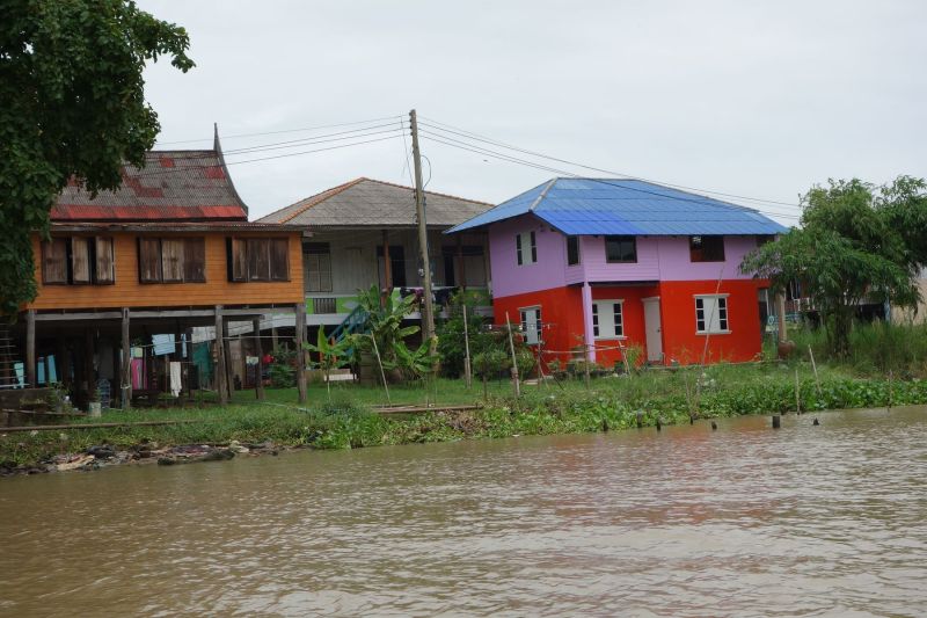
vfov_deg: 23.0
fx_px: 1519
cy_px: 309
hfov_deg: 33.9
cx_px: 464
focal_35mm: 59
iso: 125
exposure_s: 1/640
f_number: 5.6
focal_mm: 22.01
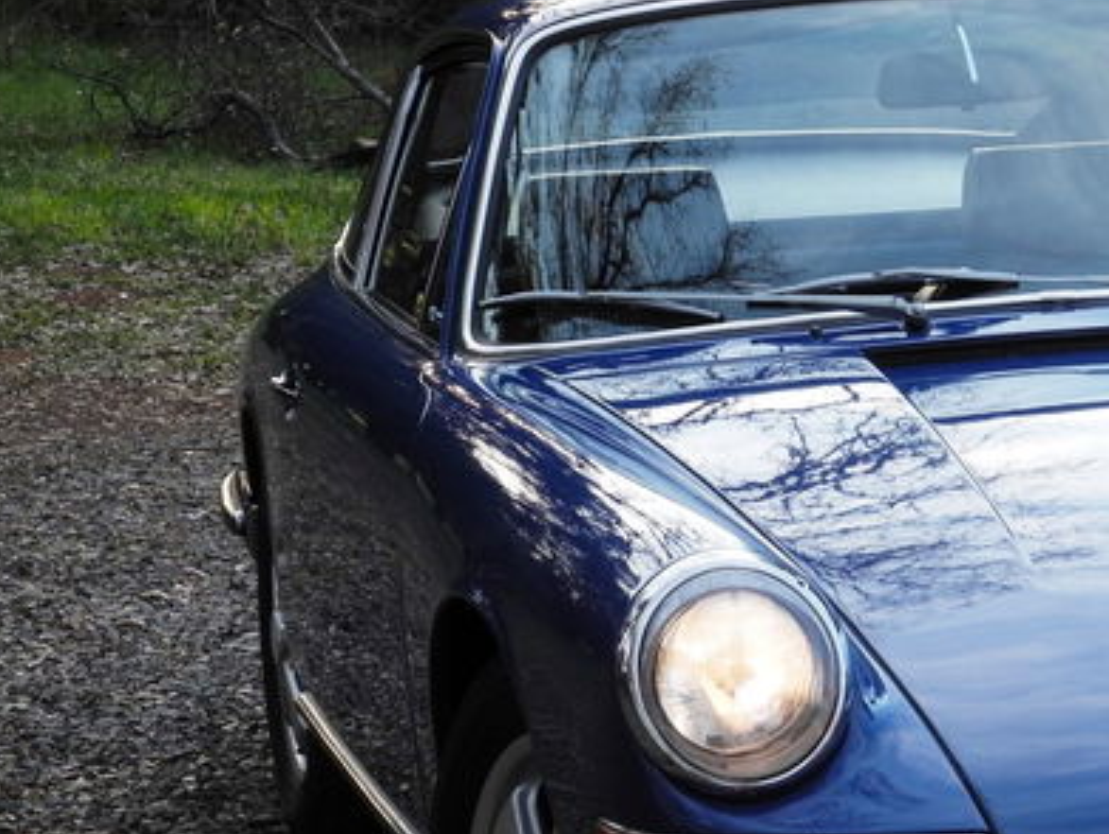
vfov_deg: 7.2
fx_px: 6606
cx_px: 1075
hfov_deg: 9.5
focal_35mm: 206
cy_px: 590
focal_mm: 22.5
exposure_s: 1/108
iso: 100
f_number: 4.5
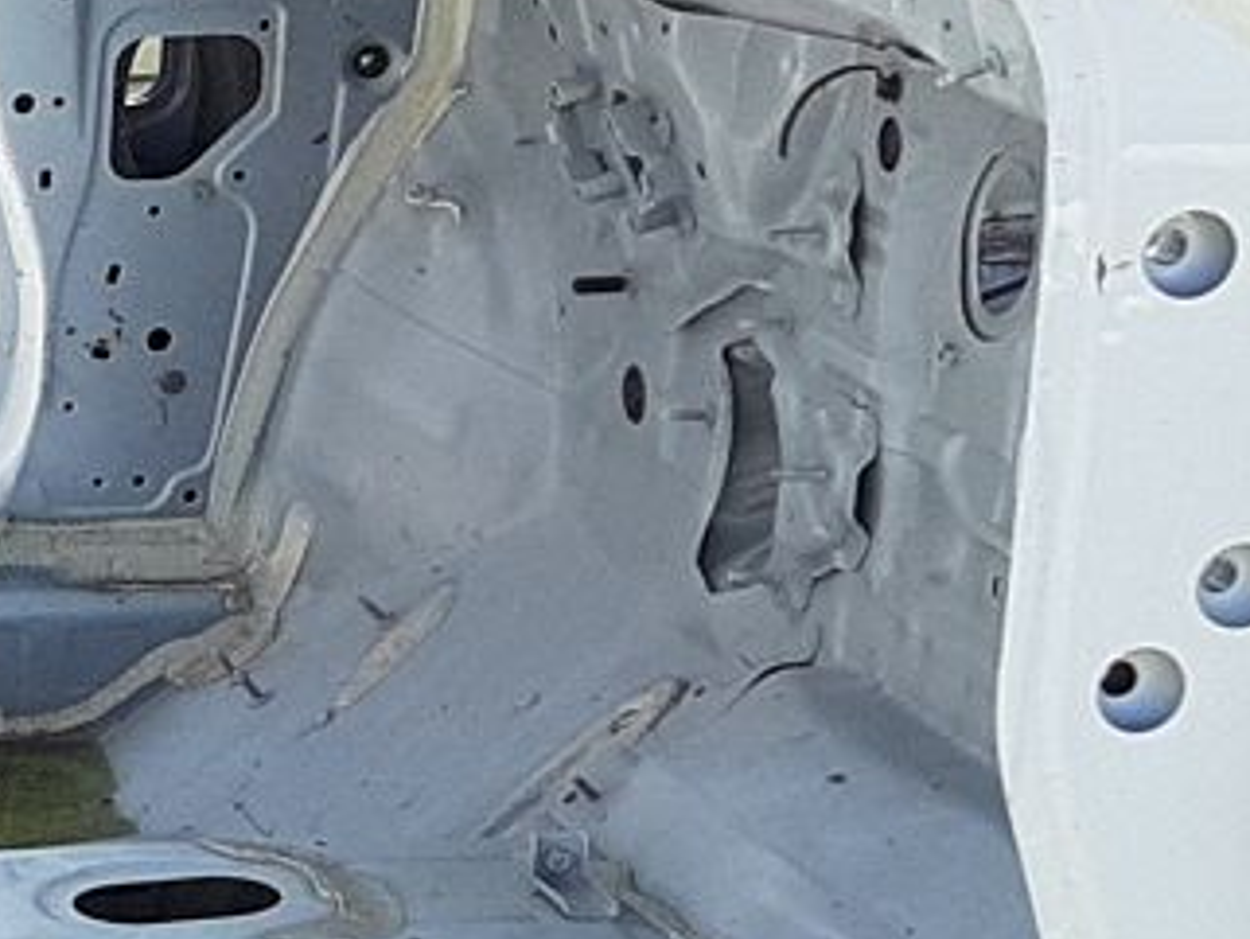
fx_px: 5166
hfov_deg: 11.7
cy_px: 569
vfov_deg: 10.4
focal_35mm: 143
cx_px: -1599
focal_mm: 3.93
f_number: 1.7
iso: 40
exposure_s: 1/780
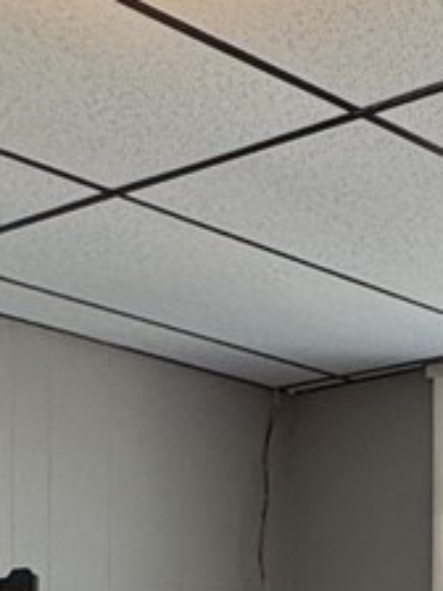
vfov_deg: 18.0
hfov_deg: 14.8
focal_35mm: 96
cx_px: 543
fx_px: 1638
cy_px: 916
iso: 80
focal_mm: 2.22
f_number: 2.2
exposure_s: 1/120
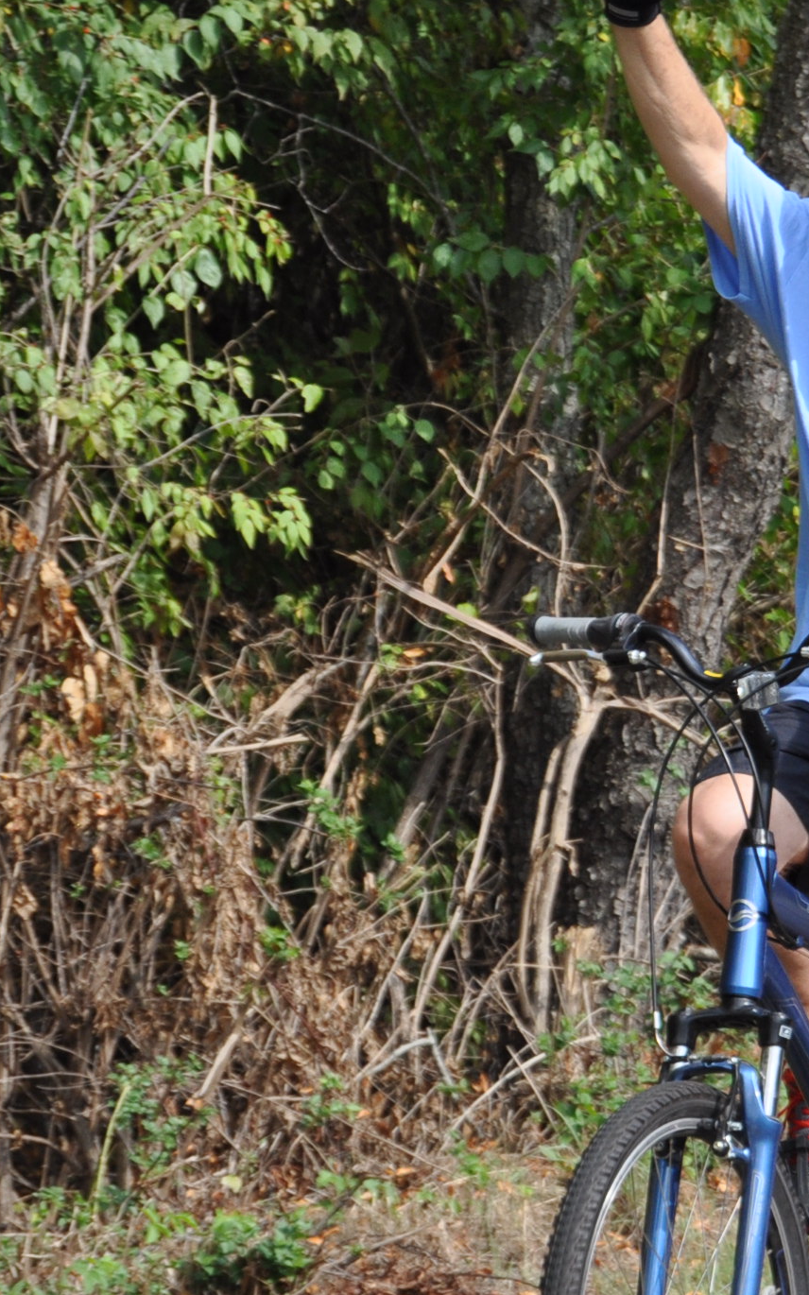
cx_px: 816
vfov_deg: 10.6
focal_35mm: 197
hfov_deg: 6.6
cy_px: 719
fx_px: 6958
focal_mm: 55
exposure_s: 1/1000
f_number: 5.6
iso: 400
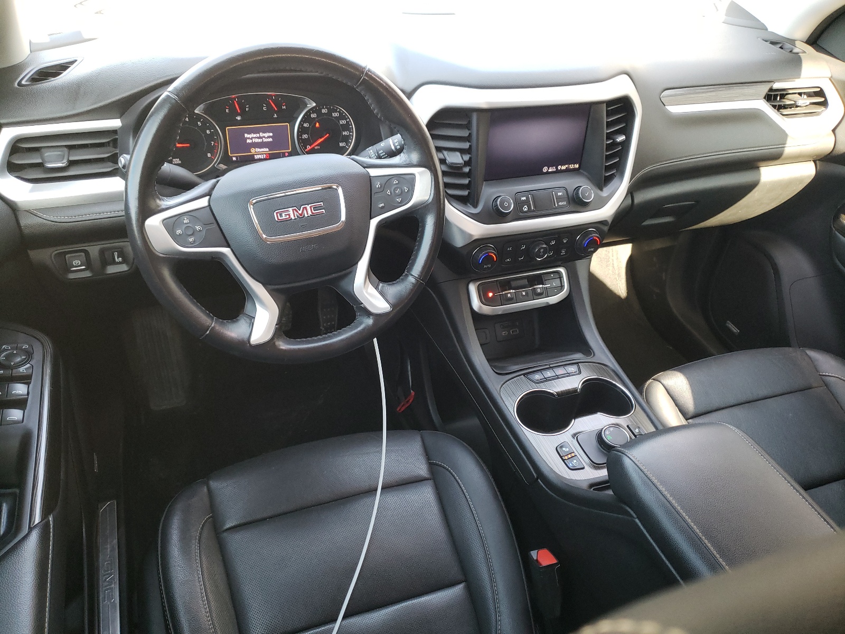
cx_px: 422
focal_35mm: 26
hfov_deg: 67.3
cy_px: 317
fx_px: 635
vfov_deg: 53.1
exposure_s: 1/60.2
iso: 140
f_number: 1.5
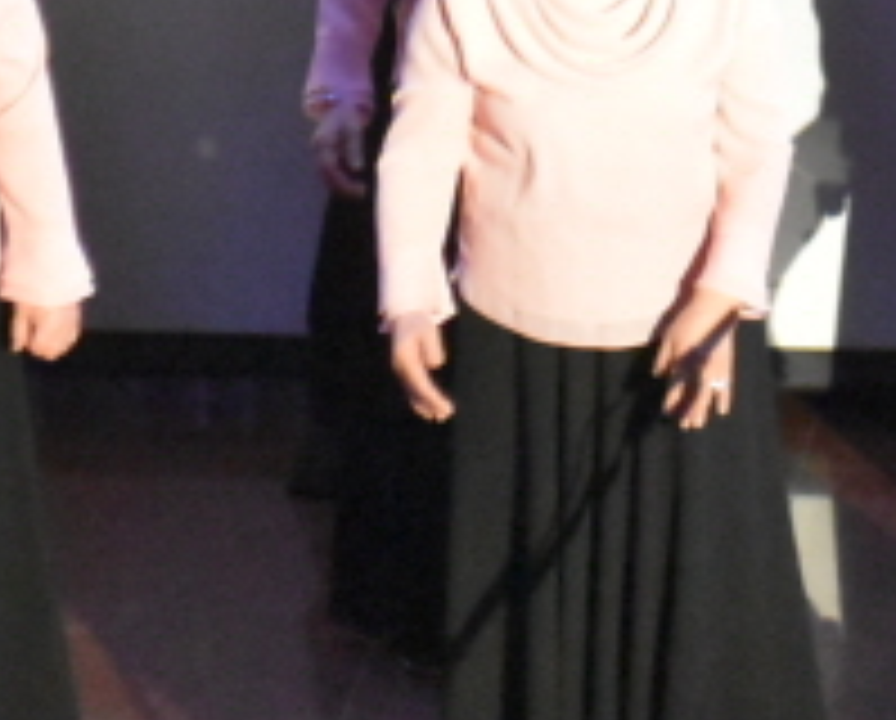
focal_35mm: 579
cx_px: 387
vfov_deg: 2.7
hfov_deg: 3.3
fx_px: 15384
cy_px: 86
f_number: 4.8
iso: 10000
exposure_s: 1/60
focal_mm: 82
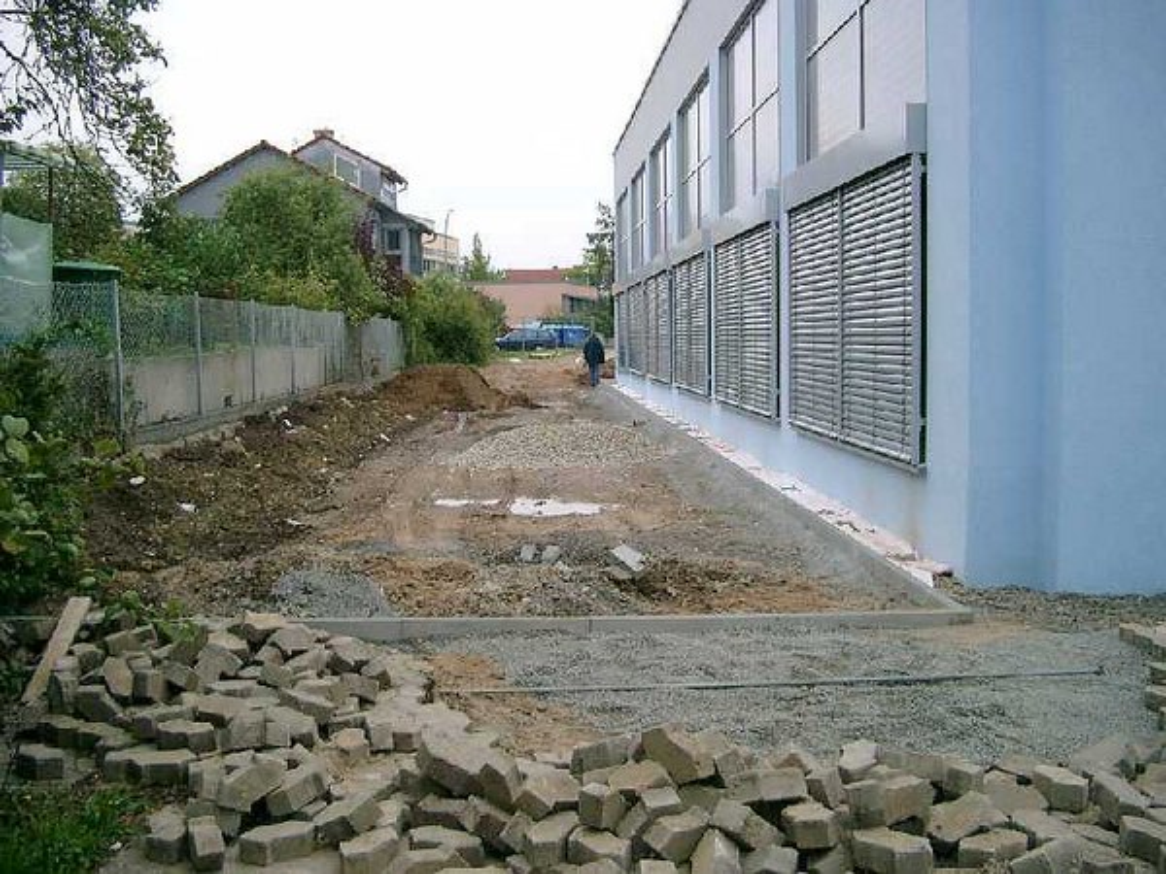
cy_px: 437
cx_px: 583
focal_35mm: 37
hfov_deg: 50.1
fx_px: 1246
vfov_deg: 38.7
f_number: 2.6
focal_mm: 7.6
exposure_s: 1/640
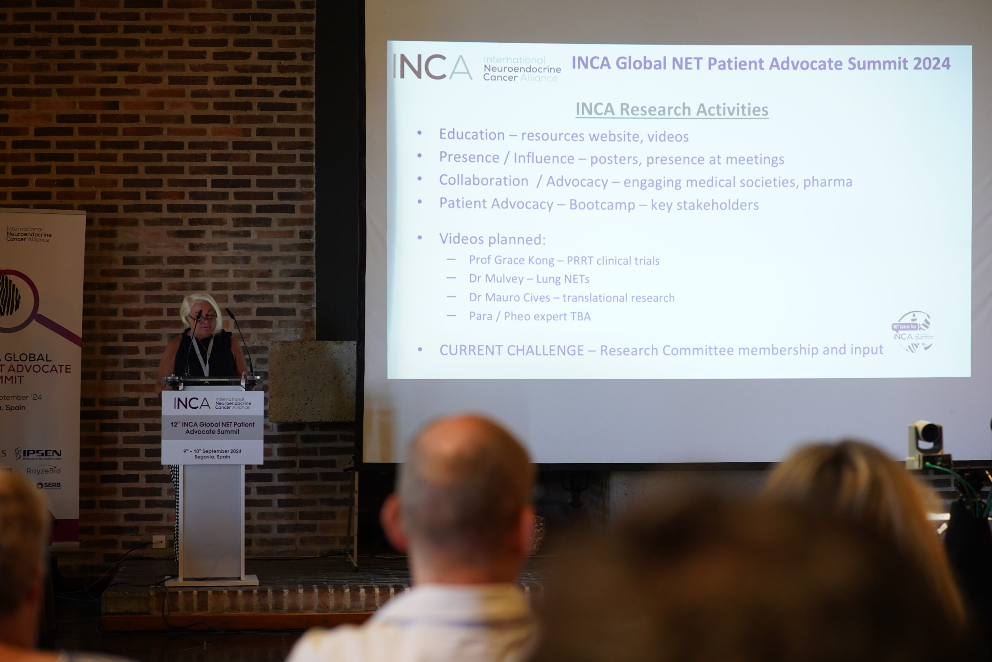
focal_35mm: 85
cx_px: 496
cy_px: 331
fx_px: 2342
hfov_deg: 23.9
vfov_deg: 16.1
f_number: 3.5
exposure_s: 1/100
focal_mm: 85
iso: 2000
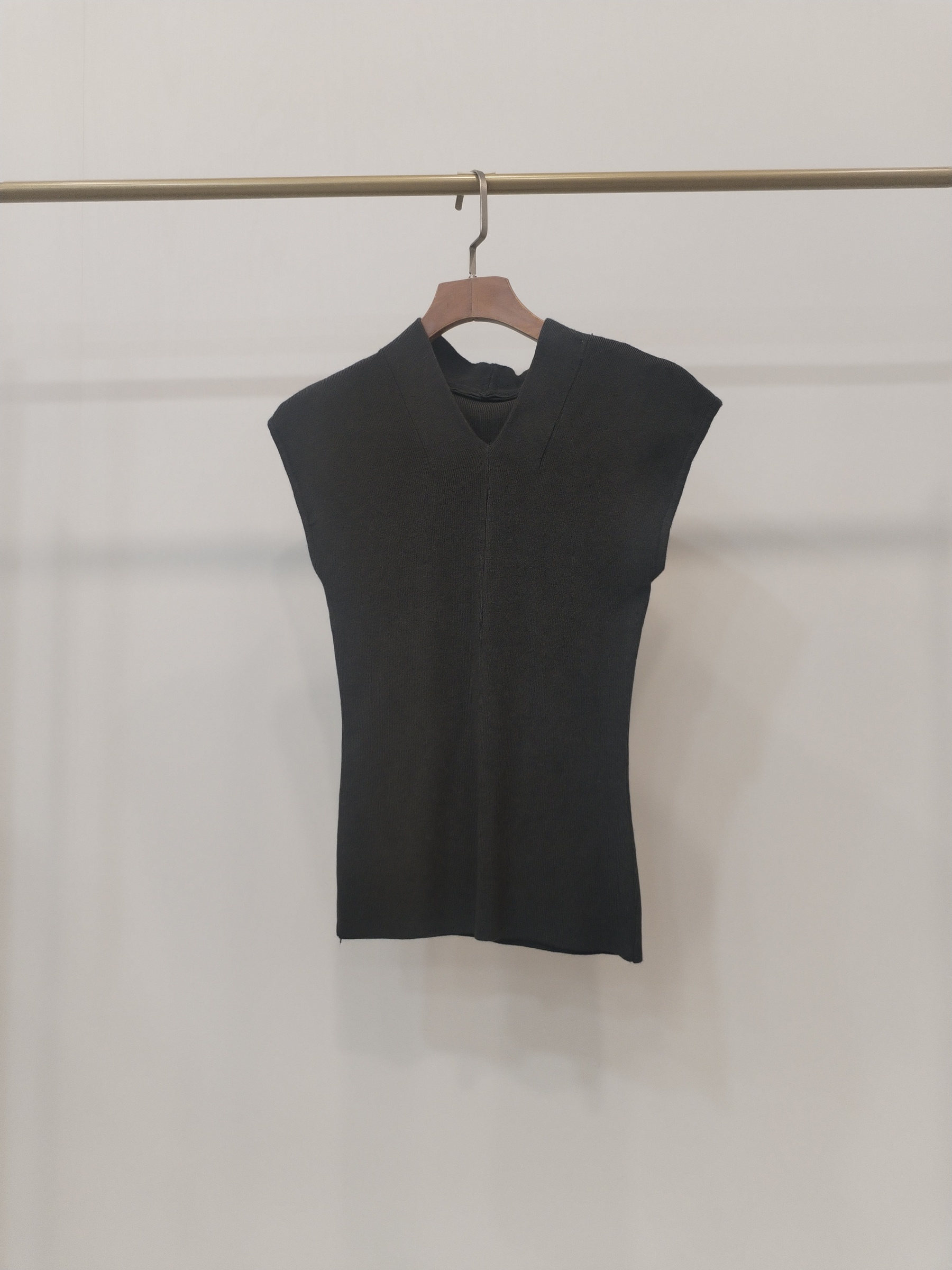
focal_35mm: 29
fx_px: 1063
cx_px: 476
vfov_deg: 61.7
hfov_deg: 48.2
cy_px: 635
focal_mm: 4.75
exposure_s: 1/60
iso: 340
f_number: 1.8
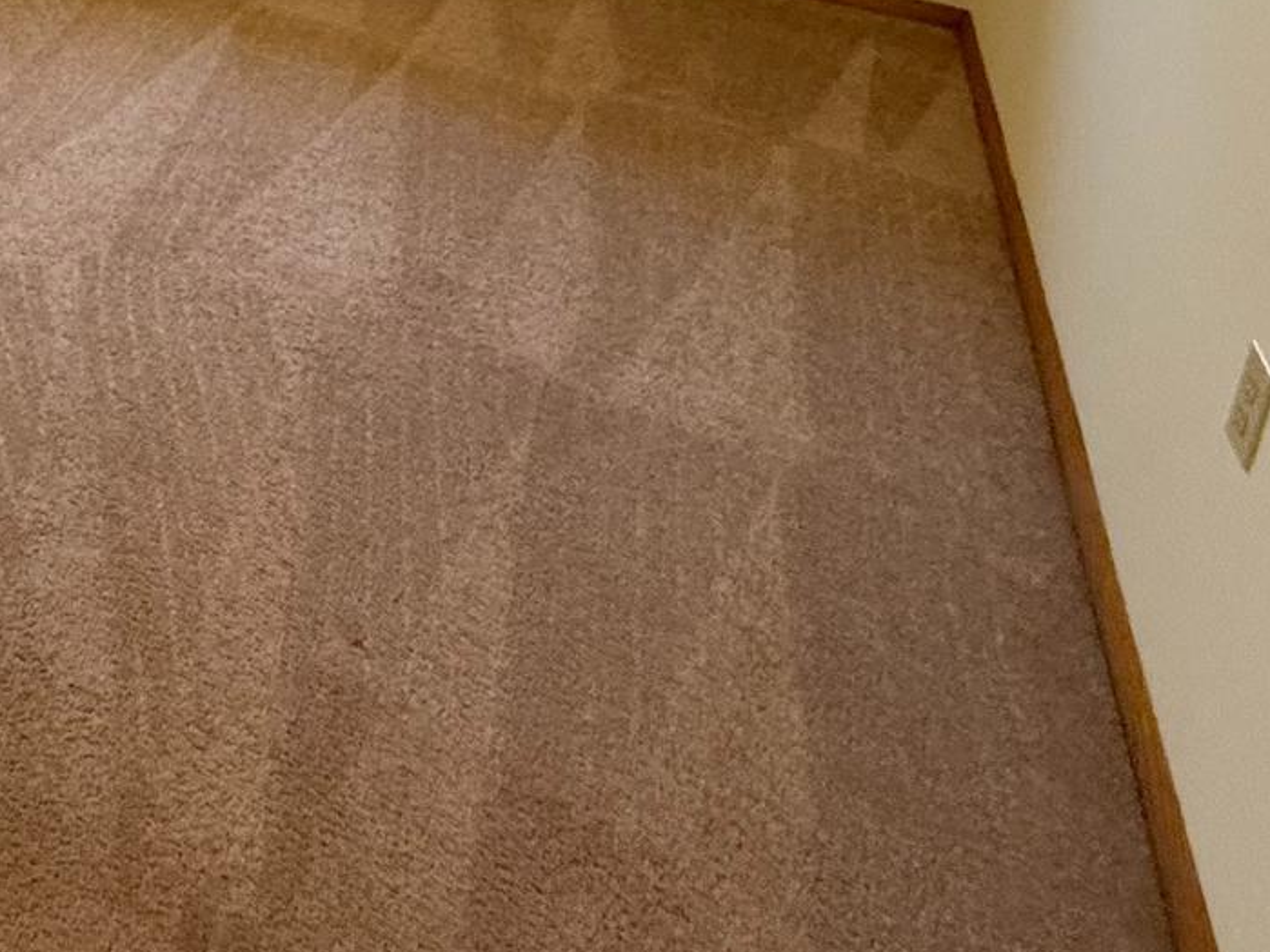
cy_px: -314
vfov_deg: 28.3
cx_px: -267
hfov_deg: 35.6
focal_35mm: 41
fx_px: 1504
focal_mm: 2.22
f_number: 2.2
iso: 400
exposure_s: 1/60
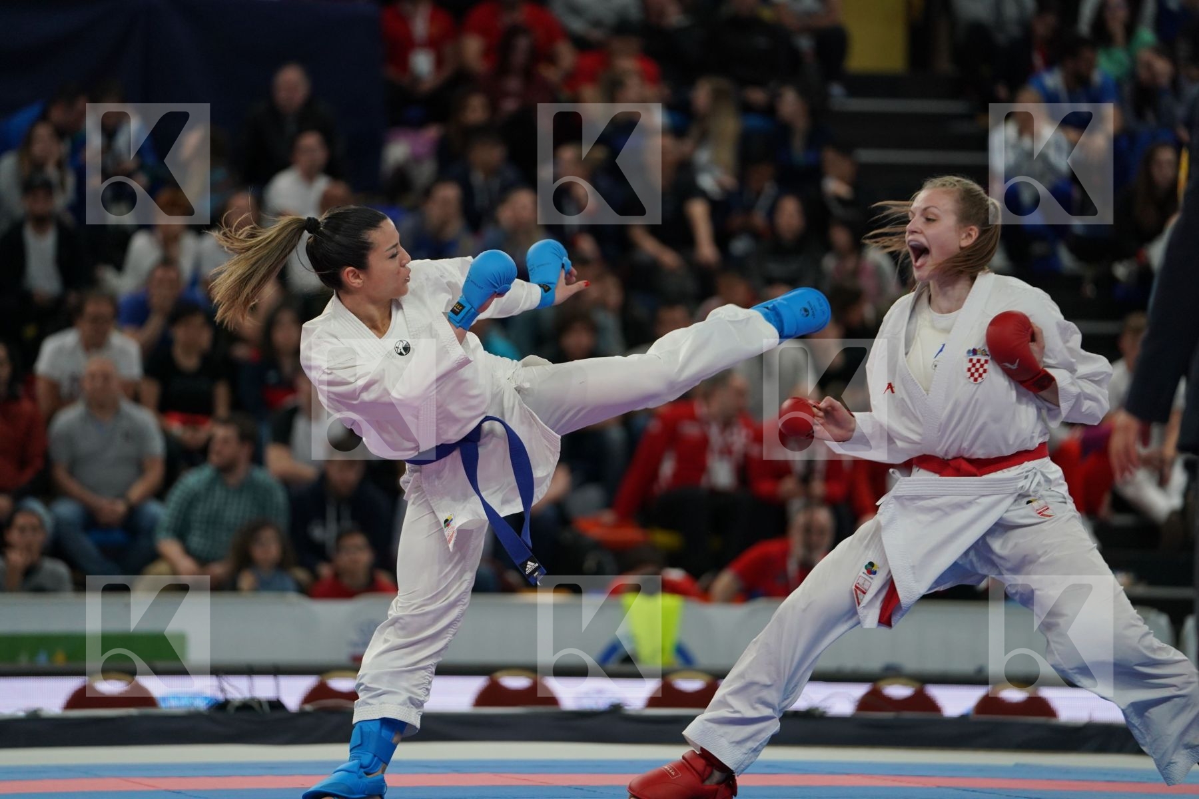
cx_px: 600
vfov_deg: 7.5
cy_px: 400
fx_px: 6061
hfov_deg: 11.3
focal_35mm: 182
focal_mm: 182
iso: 1600
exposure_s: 1/1000
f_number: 2.8
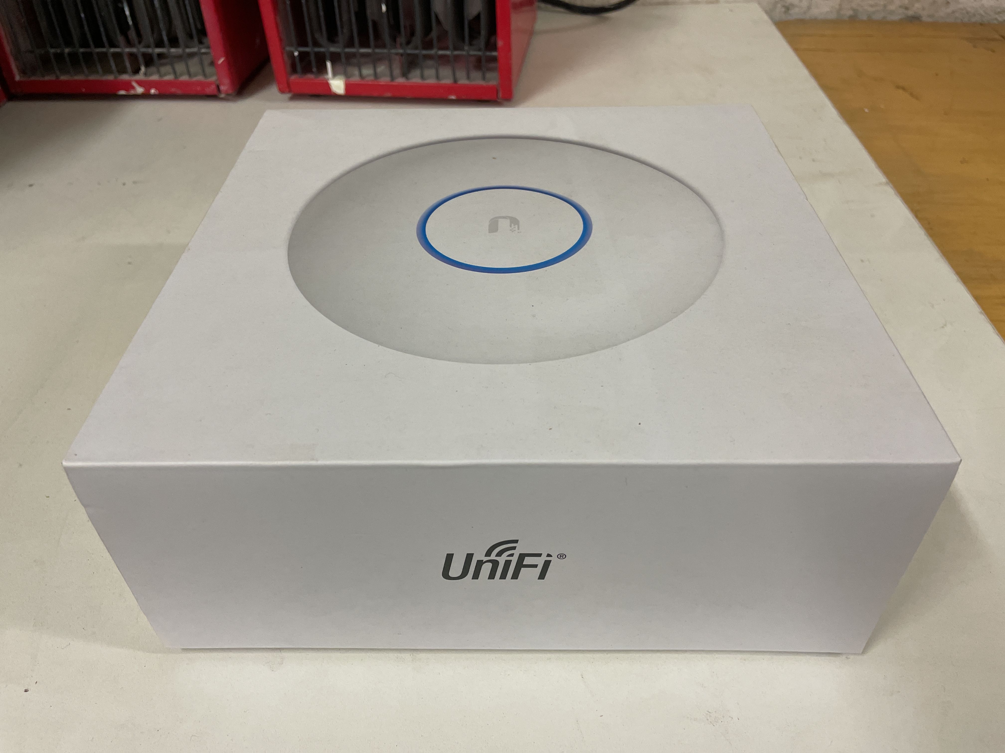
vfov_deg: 53.1
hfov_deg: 67.3
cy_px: 376
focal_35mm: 26
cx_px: 502
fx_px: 755
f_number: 1.6
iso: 125
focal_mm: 4.2
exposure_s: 1/100
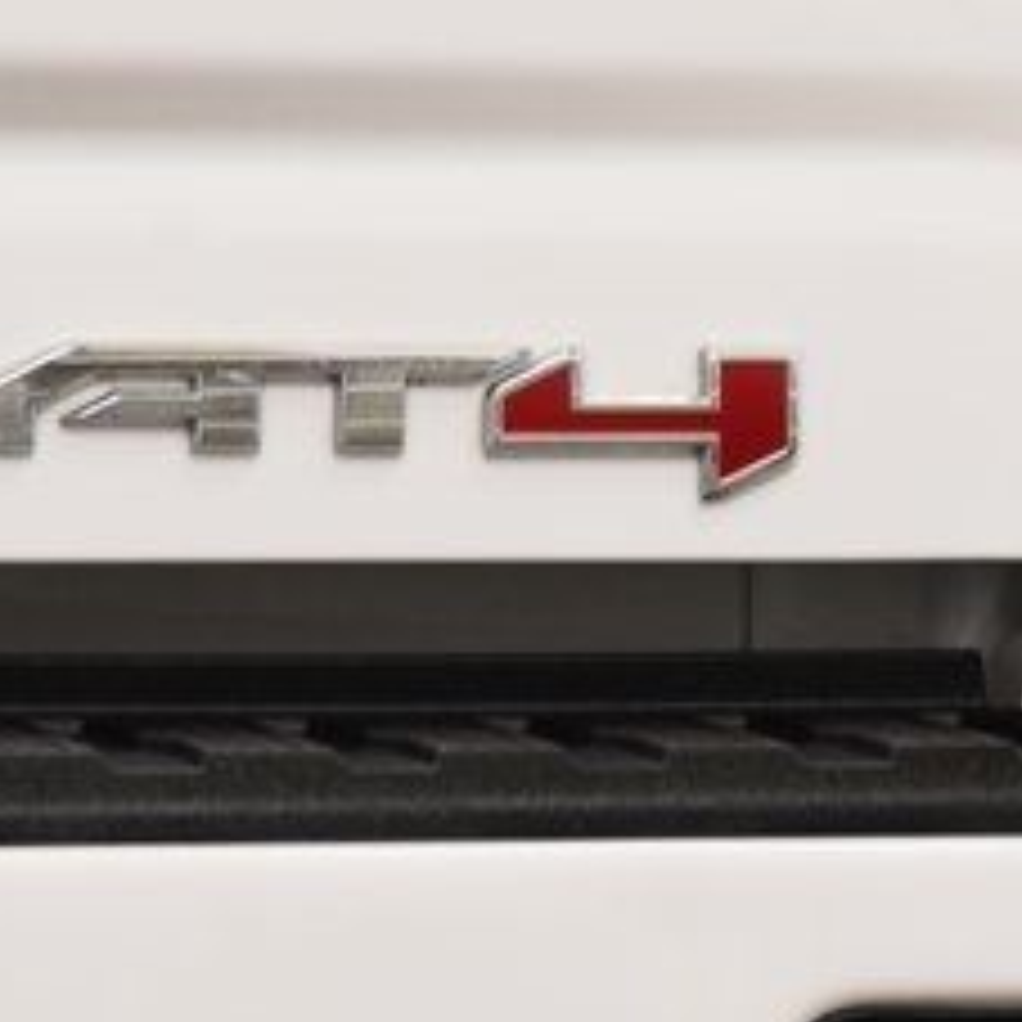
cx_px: 266
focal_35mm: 252
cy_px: 344
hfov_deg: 6.9
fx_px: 8417
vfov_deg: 6.9
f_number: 8
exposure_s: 1/60
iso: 1250
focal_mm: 70
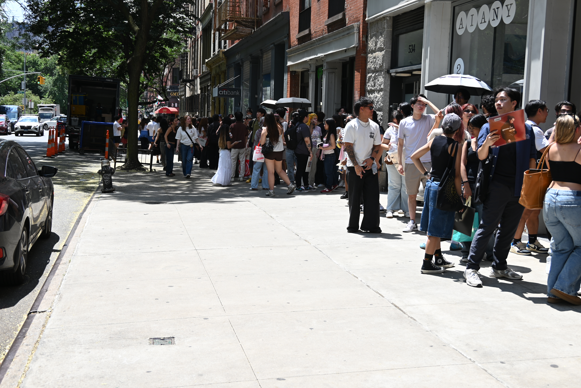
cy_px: 183
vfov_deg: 31.2
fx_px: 694
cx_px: 285
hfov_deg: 45.4
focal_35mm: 43
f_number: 6.3
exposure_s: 1/250
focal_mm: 39
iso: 125
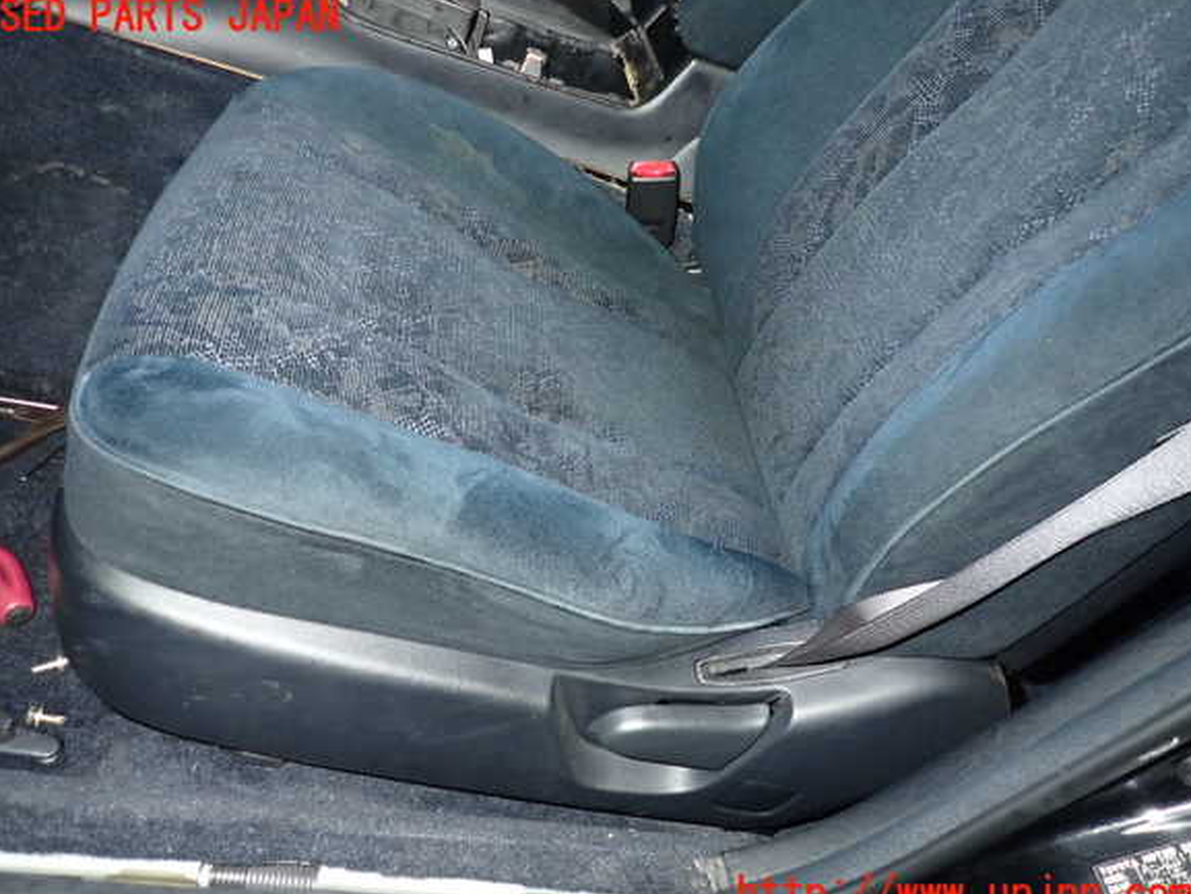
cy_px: 456
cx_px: 584
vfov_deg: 53.1
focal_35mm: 26
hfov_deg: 67.3
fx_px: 895
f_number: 2
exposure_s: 1/30
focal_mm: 4.5
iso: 320
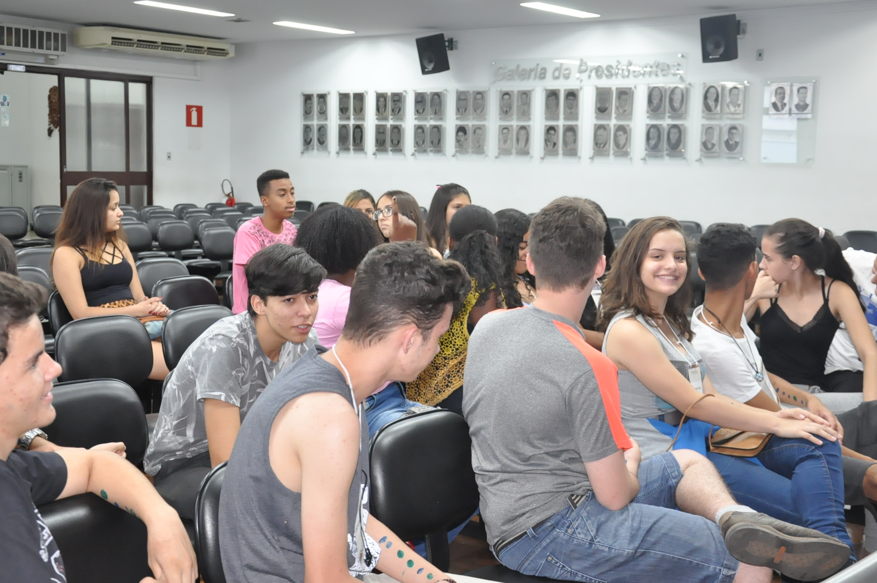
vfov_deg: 27.5
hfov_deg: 40.4
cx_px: 431
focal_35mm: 49
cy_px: 277
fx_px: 1192
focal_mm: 30
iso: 2000
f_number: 5
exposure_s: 1/60
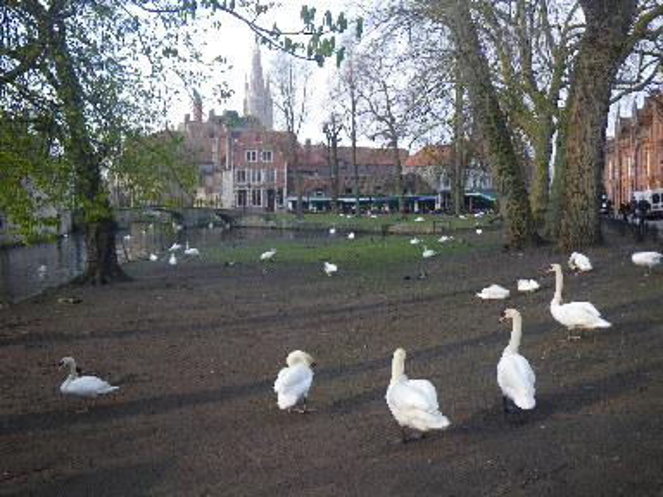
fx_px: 651
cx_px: 332
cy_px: 248
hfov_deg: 54.0
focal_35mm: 34
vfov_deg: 41.8
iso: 50
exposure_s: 1/80
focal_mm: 6.1
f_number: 3.8
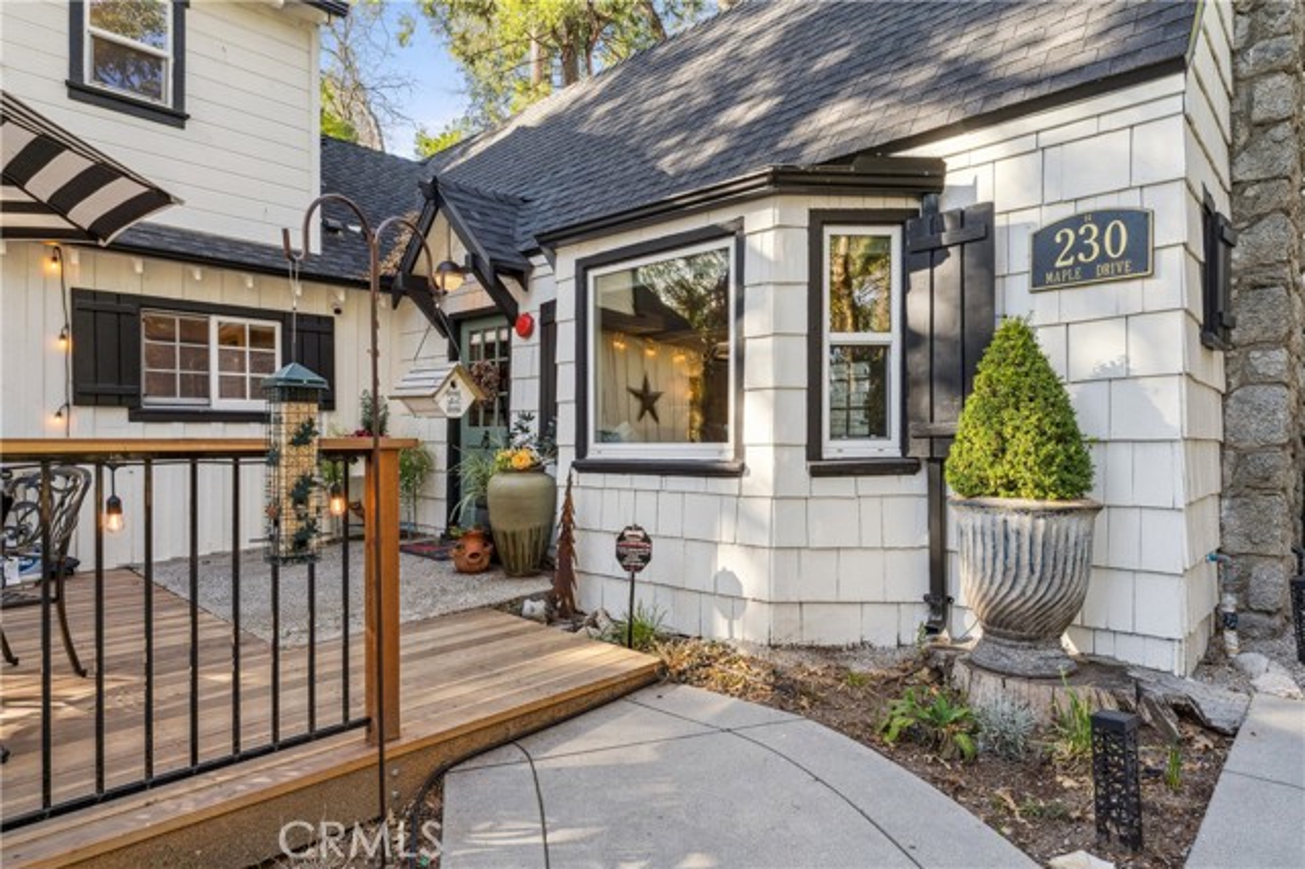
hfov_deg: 83.7
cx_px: 652
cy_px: 434
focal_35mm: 20
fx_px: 728
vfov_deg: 61.6
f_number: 22
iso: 100
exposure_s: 1/3.33
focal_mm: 20.1
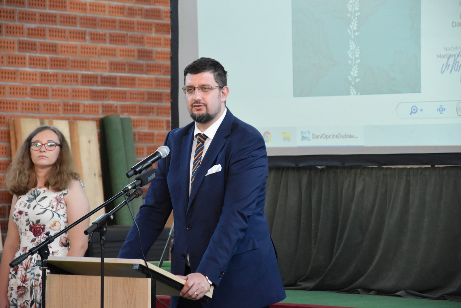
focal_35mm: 158
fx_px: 2017
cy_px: 154
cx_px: 230
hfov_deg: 13.0
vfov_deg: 8.7
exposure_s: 1/80
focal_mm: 105
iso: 3200
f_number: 5.6
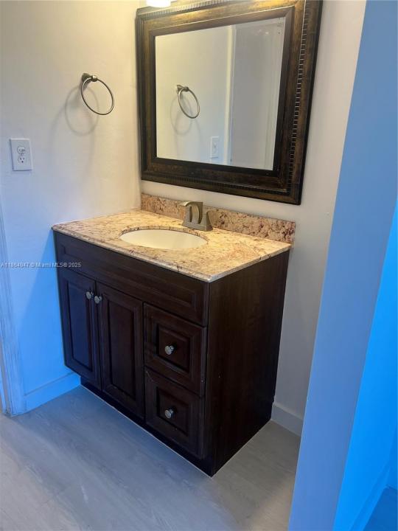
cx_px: 199
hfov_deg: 53.1
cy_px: 266
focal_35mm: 26
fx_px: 399
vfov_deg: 67.3
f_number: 1.5
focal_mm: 5.7
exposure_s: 1/120
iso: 100
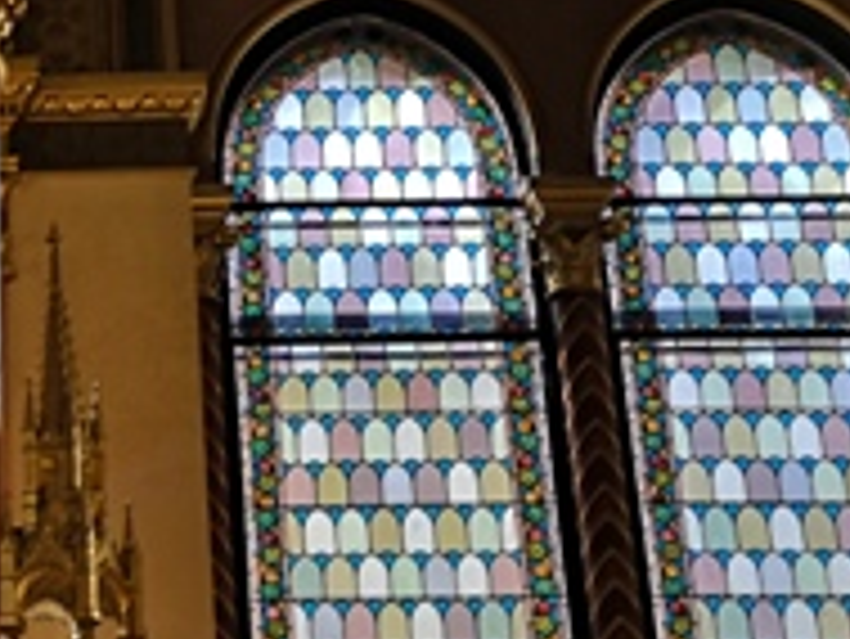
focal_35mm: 114
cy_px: 108
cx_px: -81
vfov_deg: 12.9
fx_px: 2801
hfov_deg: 16.7
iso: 64
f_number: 1.8
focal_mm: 3.95
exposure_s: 1/50
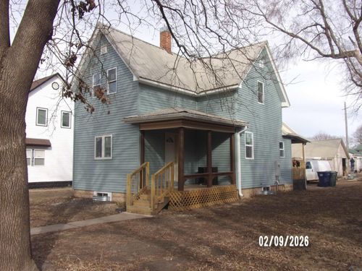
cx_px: 181
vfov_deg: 49.7
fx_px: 293
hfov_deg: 63.4
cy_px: 136
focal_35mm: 28
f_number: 3.4
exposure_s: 1/750
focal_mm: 5
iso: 80
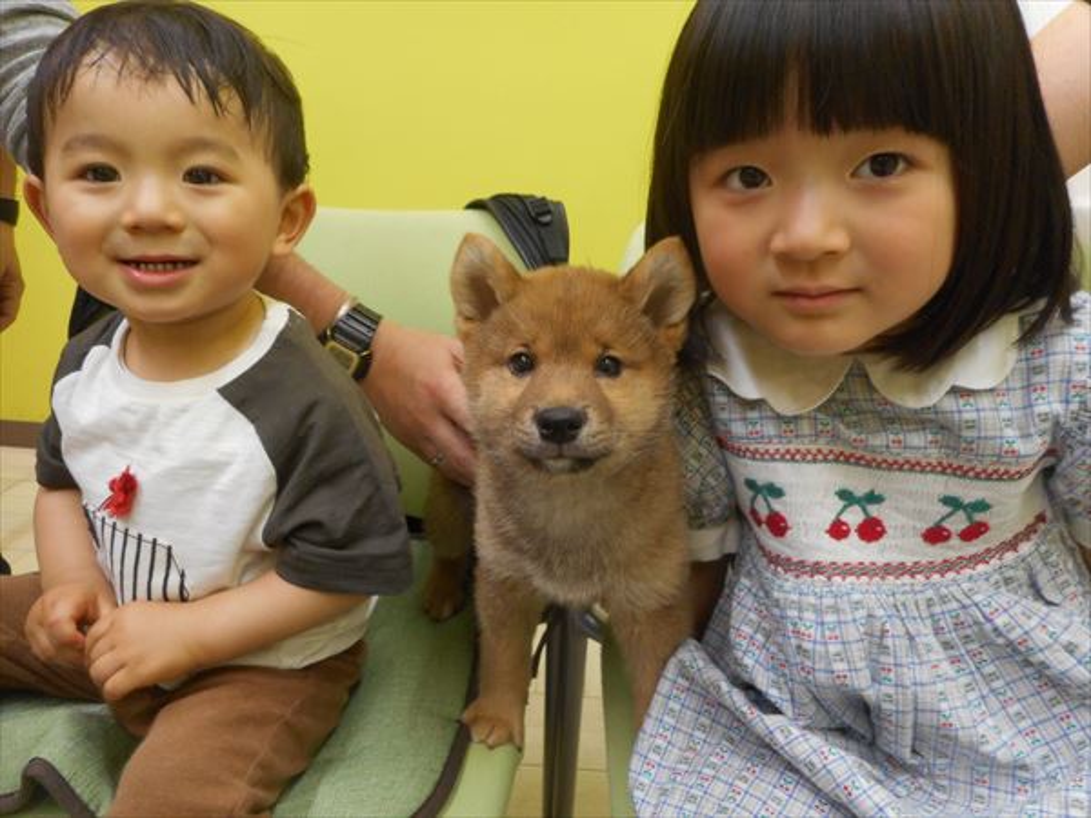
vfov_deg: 54.9
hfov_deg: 69.4
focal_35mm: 25
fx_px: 788
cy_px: 409
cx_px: 546
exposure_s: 1/30
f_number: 3.7
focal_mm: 4.5
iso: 220
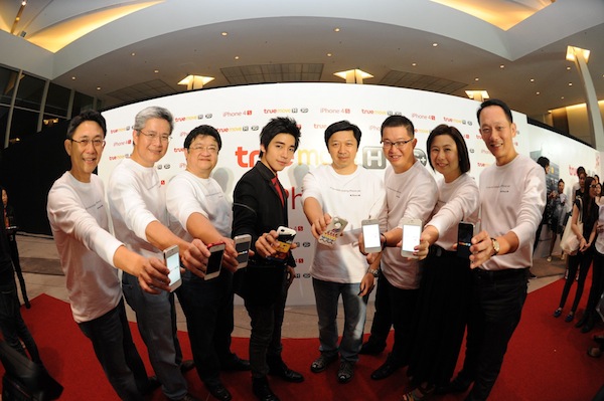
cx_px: 302
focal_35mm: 16
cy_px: 200
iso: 1600
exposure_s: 1/100
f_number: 4.5
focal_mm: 16
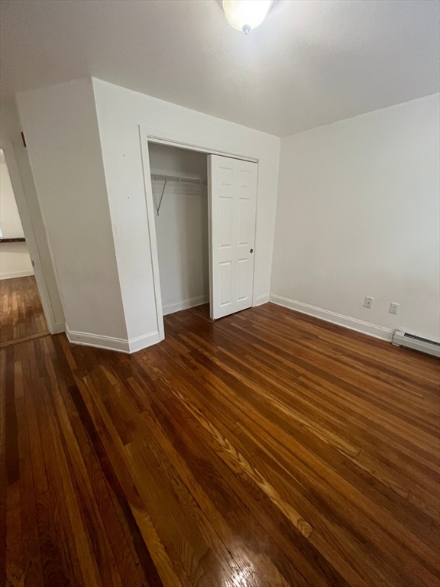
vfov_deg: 106.2
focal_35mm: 13
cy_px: 294
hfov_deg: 89.9
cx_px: 220
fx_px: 220
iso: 500
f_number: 1.8
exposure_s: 1/60
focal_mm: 1.57
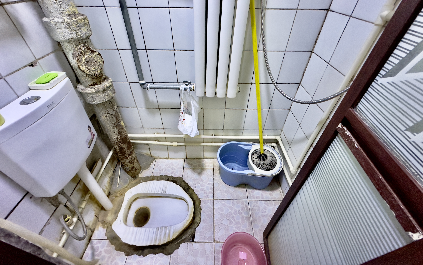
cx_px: 210
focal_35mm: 15
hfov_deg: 101.5
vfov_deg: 73.9
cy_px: 105
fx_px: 173
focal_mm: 2.22
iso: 1250
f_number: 2.2
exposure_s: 1/60
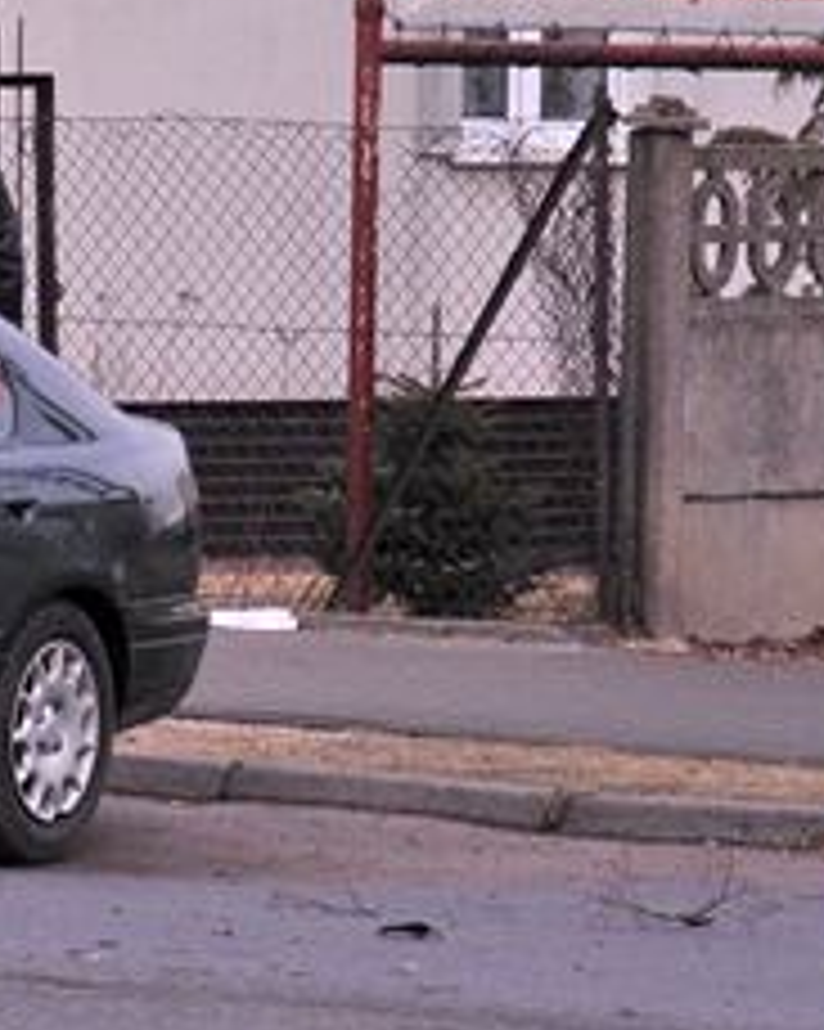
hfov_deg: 4.4
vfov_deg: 5.6
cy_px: 43
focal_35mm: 344
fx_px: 10493
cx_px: -765
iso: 400
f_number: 4.5
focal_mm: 70
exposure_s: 1/500
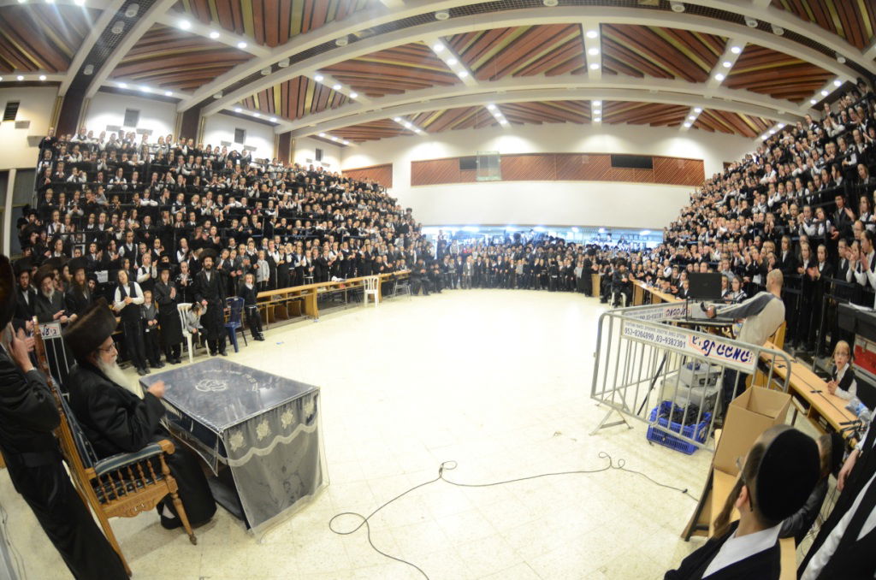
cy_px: 290
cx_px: 438
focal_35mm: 16
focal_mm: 10.5
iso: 1600
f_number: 3.5
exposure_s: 1/25
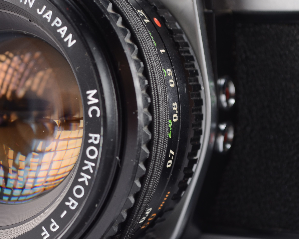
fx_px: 1123
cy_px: 123
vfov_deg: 12.2
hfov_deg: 15.0
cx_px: 17
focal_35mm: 127
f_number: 7.1
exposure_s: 1/80
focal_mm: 45
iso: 100
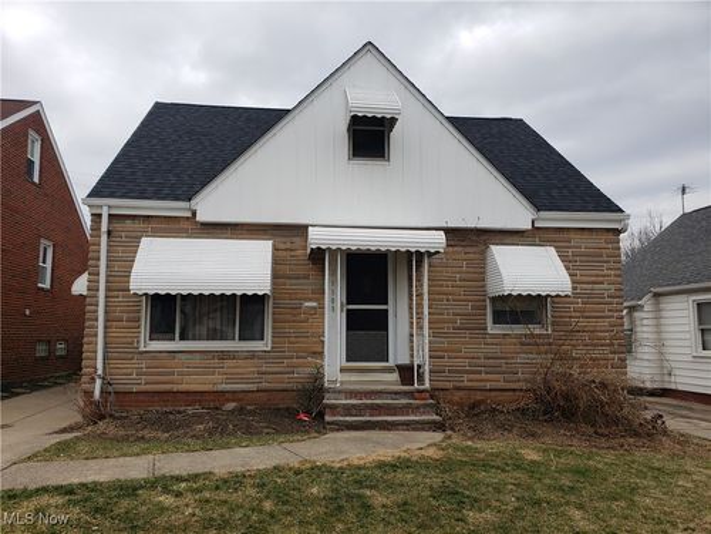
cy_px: 267
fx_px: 534
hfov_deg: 67.3
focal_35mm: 26
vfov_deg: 53.1
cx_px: 356
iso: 50
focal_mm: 4.3
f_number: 2.4
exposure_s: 1/832
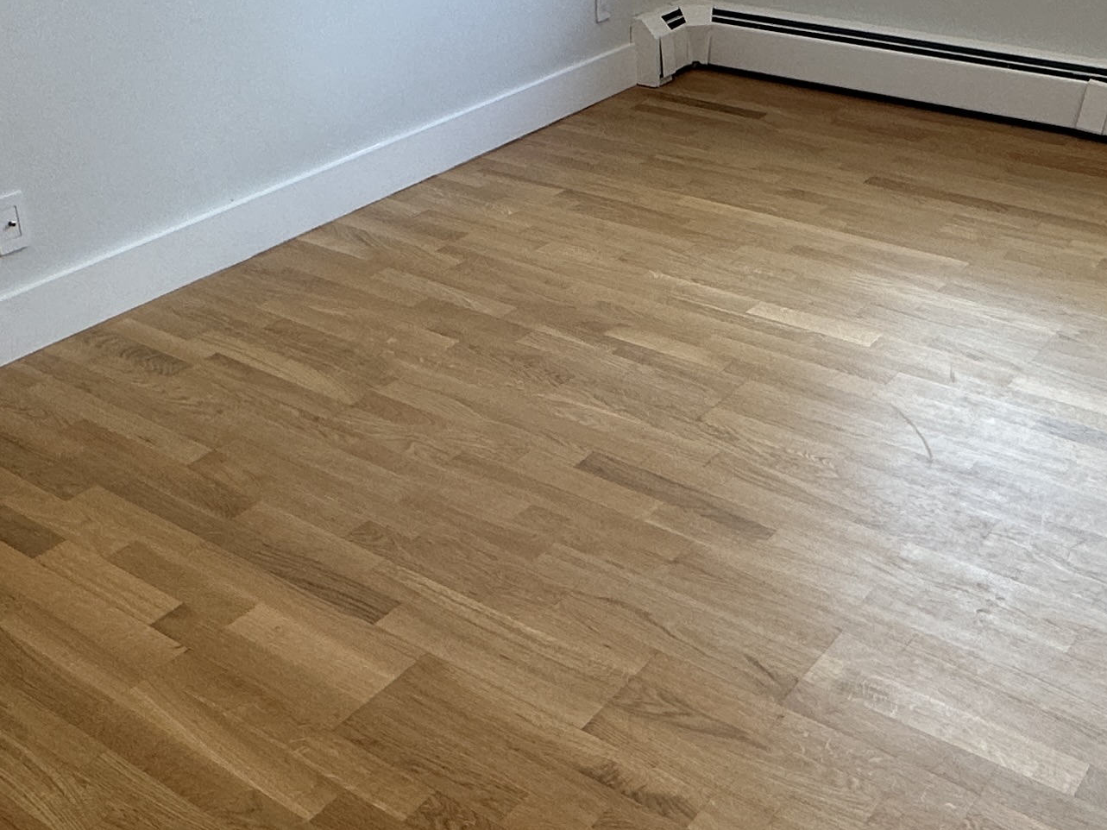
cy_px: 294
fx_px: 1407
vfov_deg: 32.7
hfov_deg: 42.9
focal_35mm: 44
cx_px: 580
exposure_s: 1/120
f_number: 2.2
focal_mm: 2.22
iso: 125
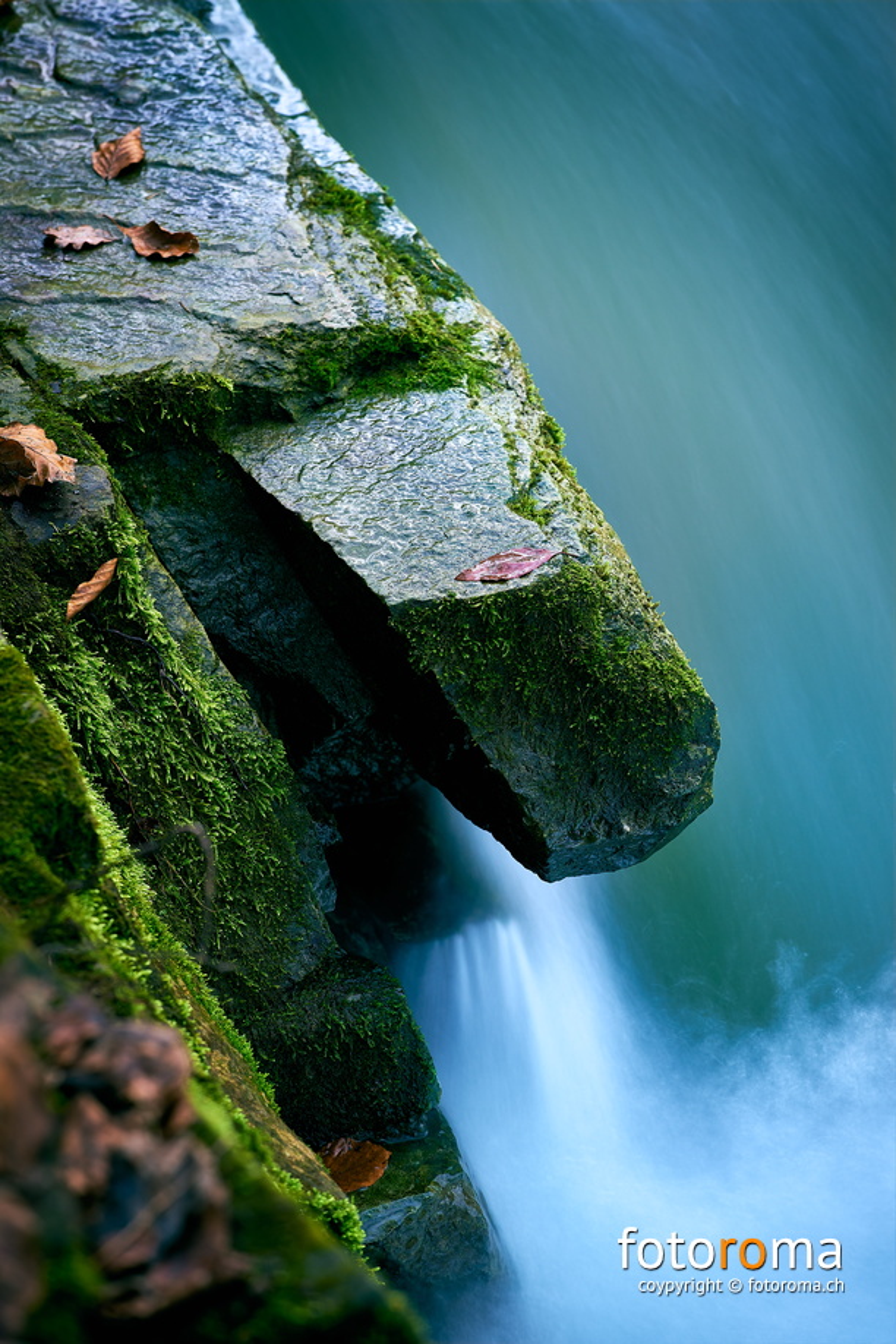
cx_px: 448
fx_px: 6533
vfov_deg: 11.7
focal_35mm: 175
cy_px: 672
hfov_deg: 7.8
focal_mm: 175
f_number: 8
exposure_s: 4
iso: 100
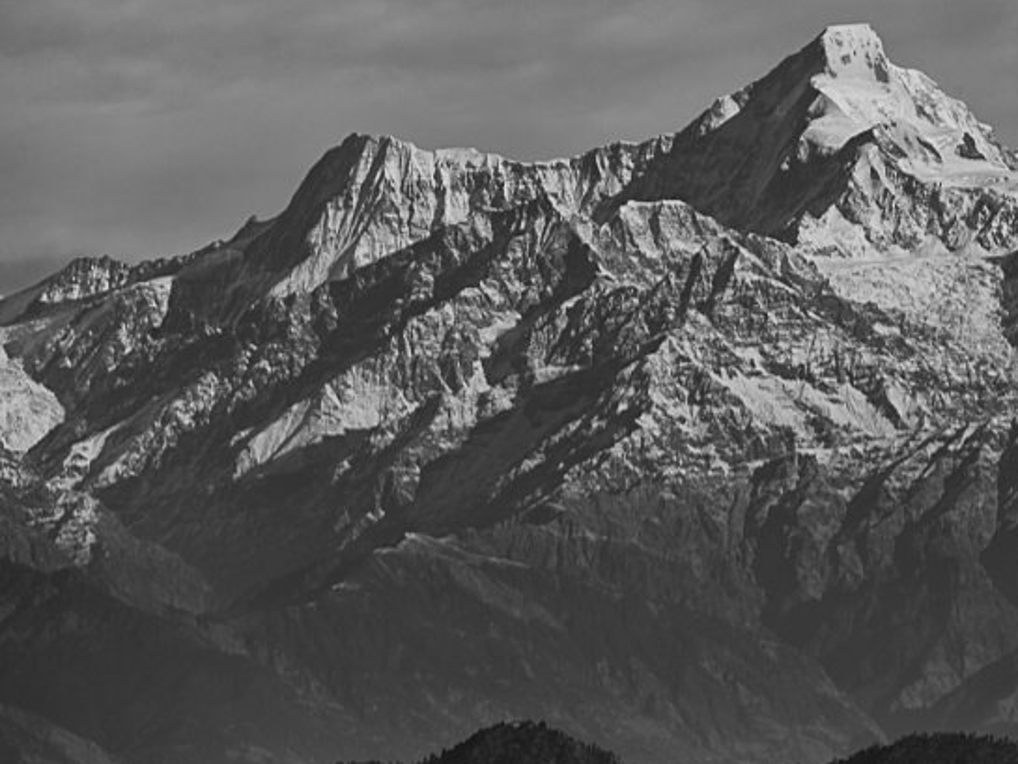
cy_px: 292
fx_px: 15560
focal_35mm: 529
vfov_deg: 2.8
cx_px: 874
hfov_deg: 3.7
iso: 110
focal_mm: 300
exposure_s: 1/500
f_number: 11
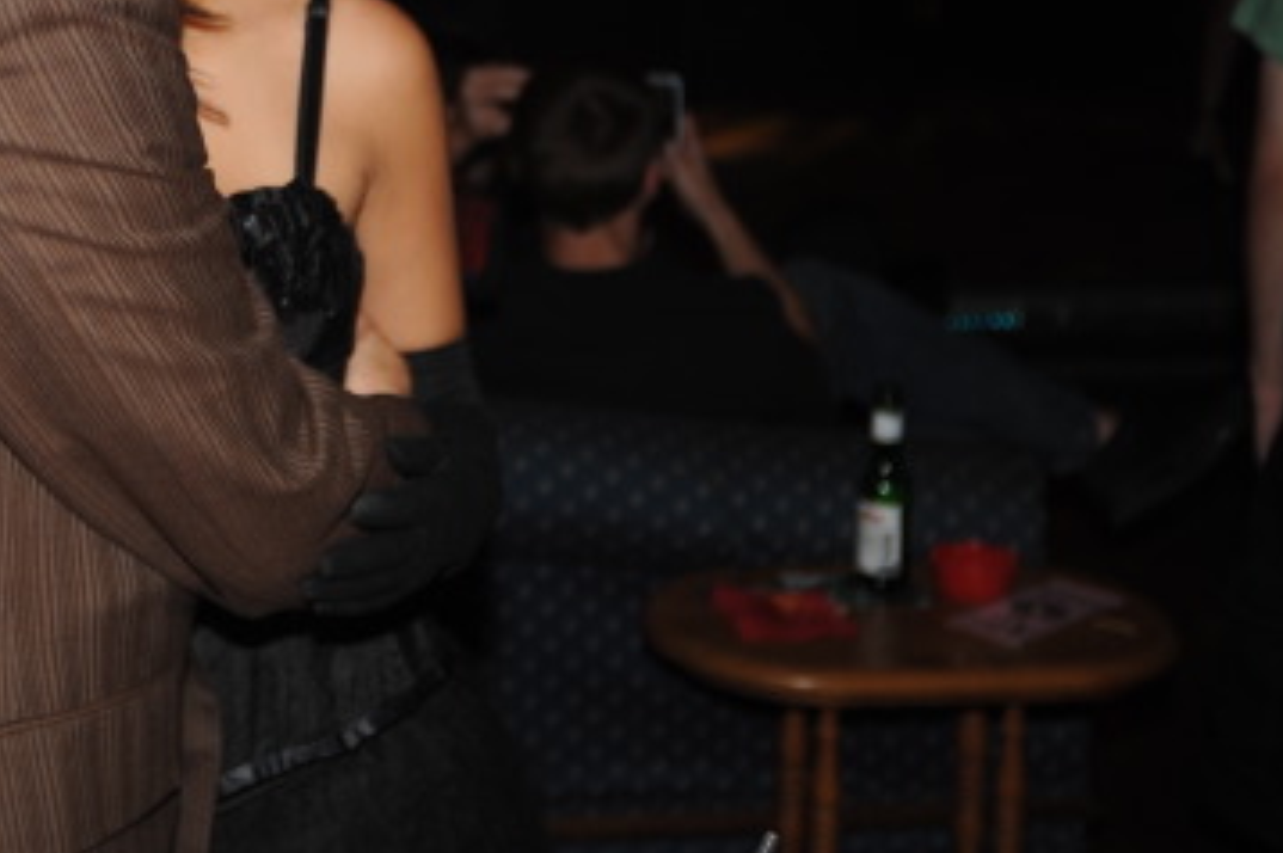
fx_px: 2991
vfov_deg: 15.8
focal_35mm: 84
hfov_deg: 23.6
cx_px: 161
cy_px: -100
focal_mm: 35
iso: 200
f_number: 2.8
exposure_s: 1/30
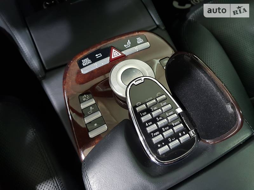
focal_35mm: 26
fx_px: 191
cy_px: 95
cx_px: 127
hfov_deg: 67.3
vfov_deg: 53.1
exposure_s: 1/17
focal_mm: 4.3
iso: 320
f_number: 1.5
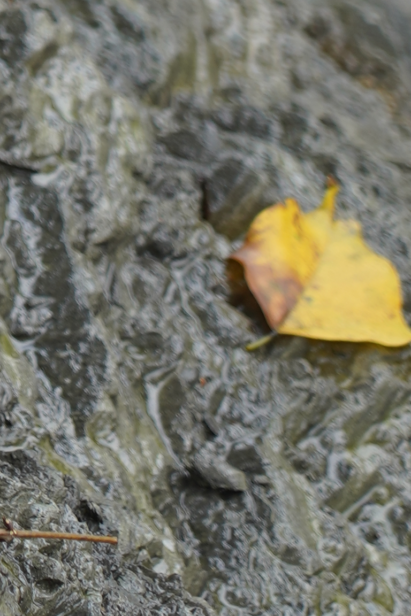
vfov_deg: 3.8
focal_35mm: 547
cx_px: -649
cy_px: -258
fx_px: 9367
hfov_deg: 2.5
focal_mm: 105
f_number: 4
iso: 125
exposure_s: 1/160
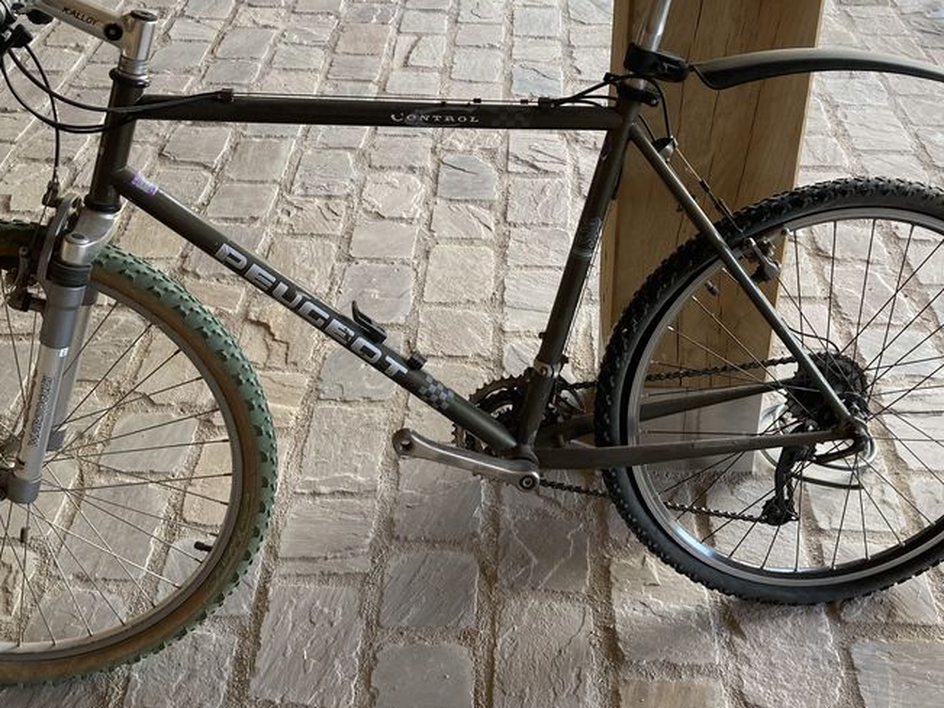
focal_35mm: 43
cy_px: 206
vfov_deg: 33.1
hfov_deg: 43.9
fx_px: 1172
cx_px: 487
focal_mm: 3.99
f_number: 1.8
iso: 50
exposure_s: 1/121
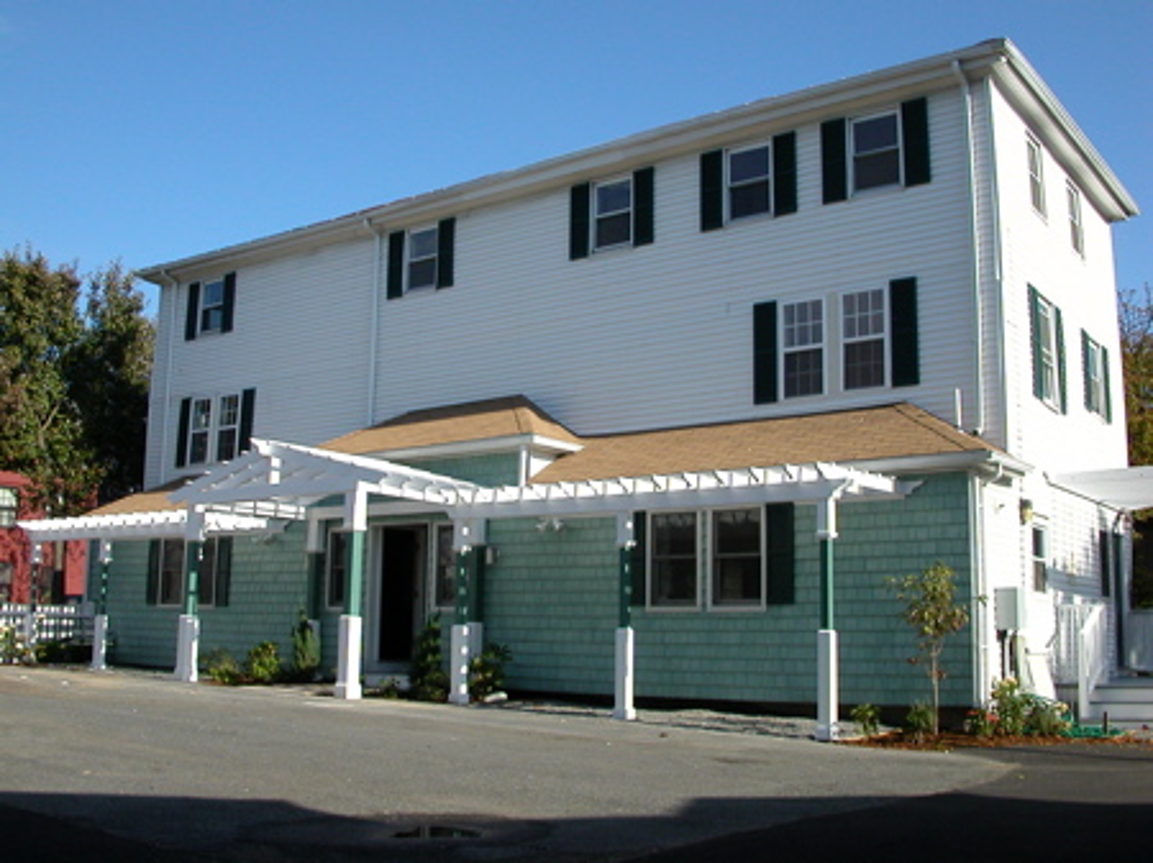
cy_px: 432
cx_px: 576
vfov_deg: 38.6
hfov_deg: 50.2
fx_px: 1232
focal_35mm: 37
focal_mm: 5.6
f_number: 4.5
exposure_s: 1/587
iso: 100
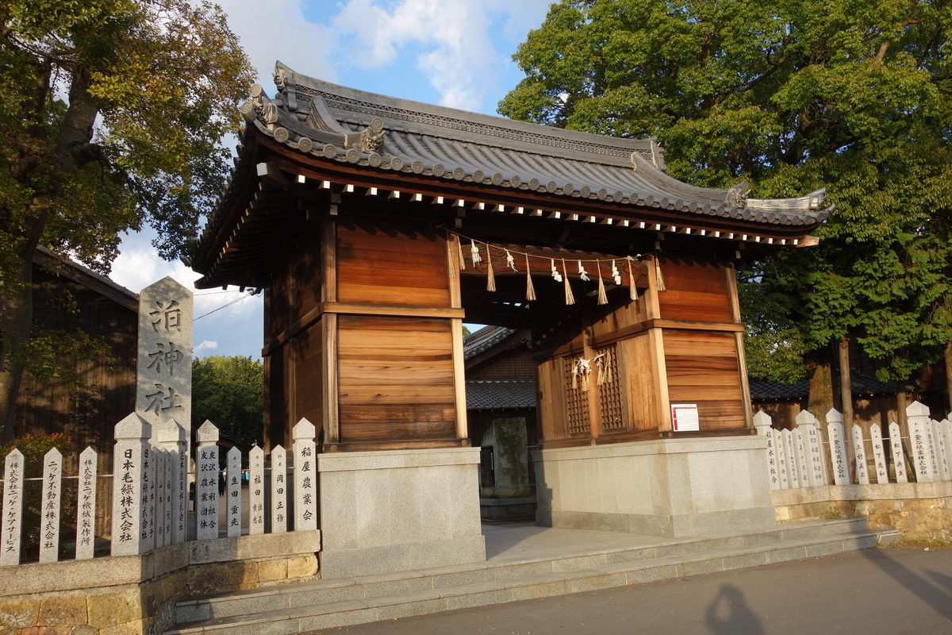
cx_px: 476
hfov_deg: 65.5
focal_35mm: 28
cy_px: 318
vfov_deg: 46.4
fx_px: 740
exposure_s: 1/160
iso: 125
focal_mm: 10.4
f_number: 5.6
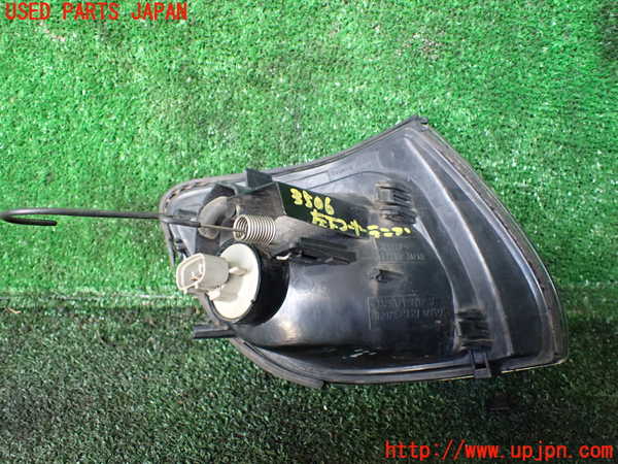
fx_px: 536
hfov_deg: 60.0
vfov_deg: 46.8
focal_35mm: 30
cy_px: 232
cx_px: 309
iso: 800
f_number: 2.3
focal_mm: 5.4
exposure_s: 1/100
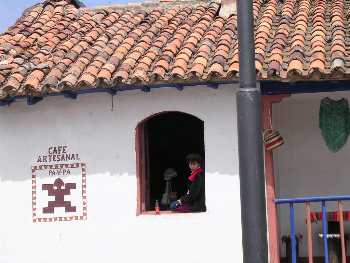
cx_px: 175
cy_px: 132
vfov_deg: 12.9
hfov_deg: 17.1
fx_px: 1163
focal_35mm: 115
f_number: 4.9
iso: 100
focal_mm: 17.4
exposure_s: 1/448
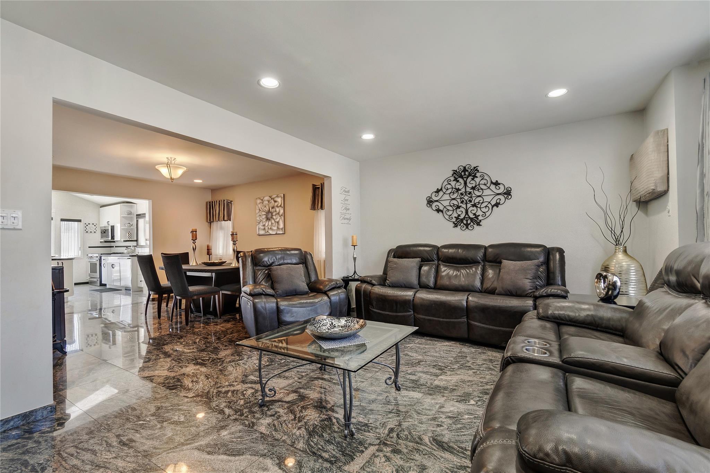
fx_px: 296
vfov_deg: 77.3
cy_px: 236
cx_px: 355
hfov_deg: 100.4
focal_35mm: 15
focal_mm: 10
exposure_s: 1/30
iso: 800
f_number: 9
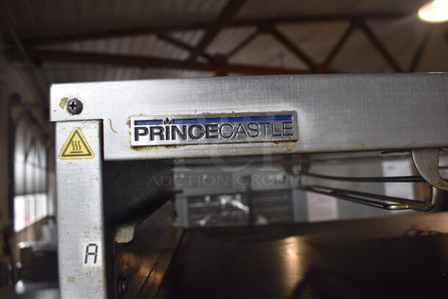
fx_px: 336
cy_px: 150
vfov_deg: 48.0
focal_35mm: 27
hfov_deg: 67.3
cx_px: 224
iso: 450
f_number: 5.6
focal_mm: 18
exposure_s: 1/60
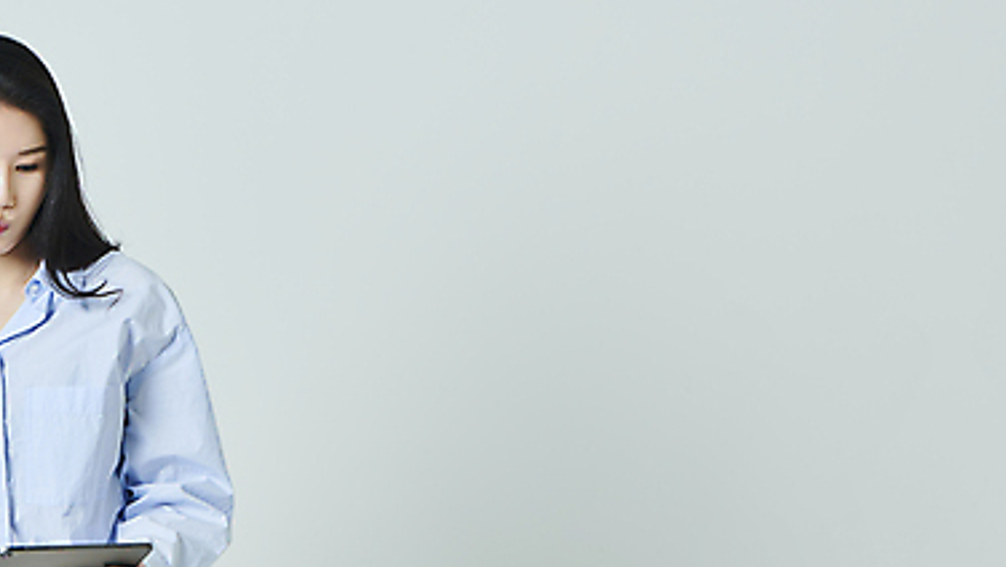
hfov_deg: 18.2
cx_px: 260
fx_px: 3123
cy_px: 316
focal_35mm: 117
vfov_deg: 10.4
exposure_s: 1/125
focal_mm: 70
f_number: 11
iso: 100
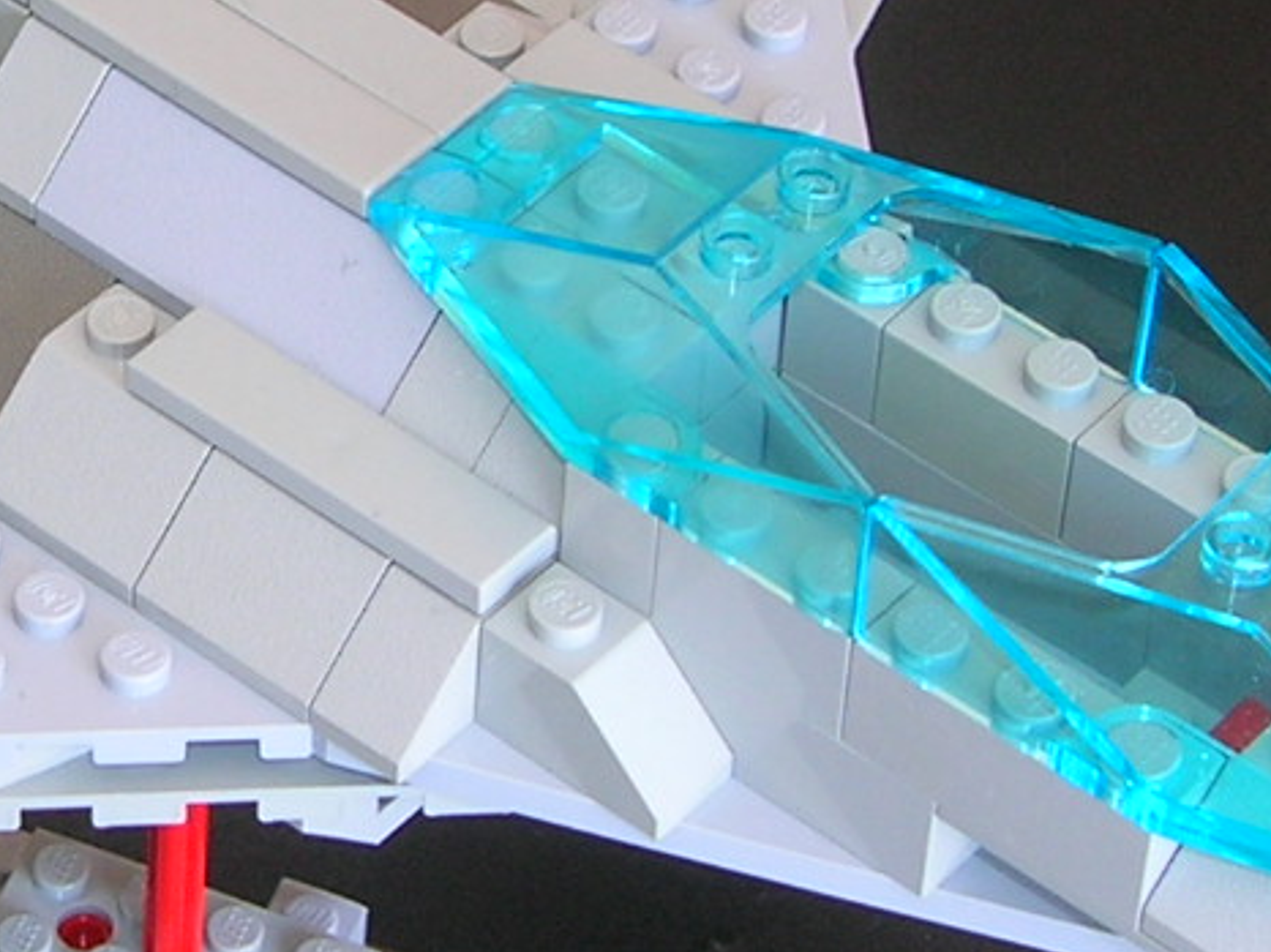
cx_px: -76
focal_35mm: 158
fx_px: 5798
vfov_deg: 9.4
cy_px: 259
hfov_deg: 12.3
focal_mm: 7.7
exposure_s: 1/31
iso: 50
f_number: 3.2
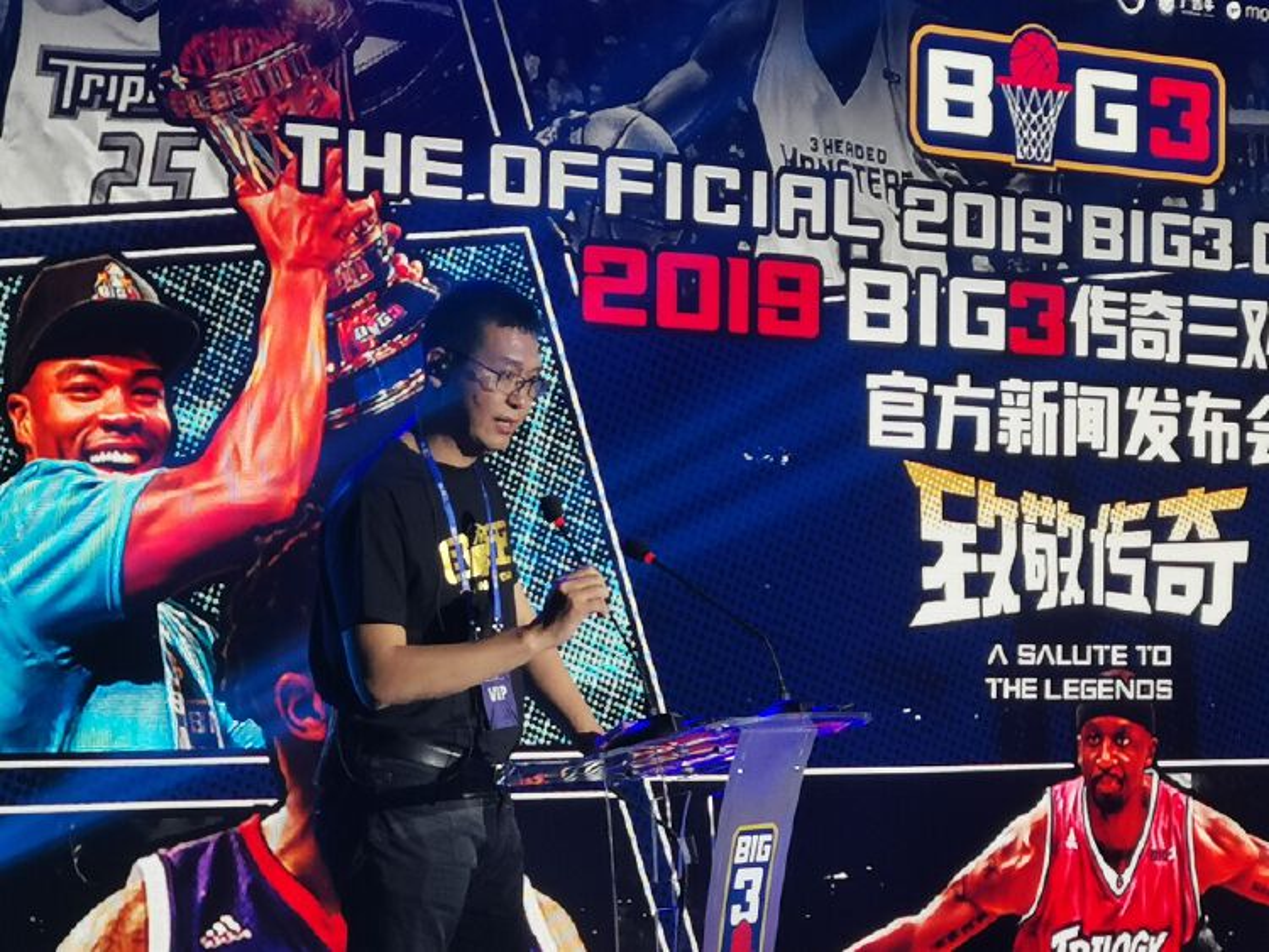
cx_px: 634
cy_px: 476
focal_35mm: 110
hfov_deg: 17.9
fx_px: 4034
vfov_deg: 13.5
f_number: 2.4
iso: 64
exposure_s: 1/50
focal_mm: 3.95
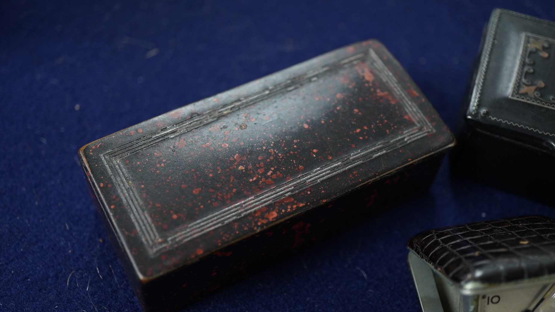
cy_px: 165
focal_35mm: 50
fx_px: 736
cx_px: 283
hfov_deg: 41.3
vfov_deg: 24.0
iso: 1250
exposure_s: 1/125
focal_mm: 30
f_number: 3.5
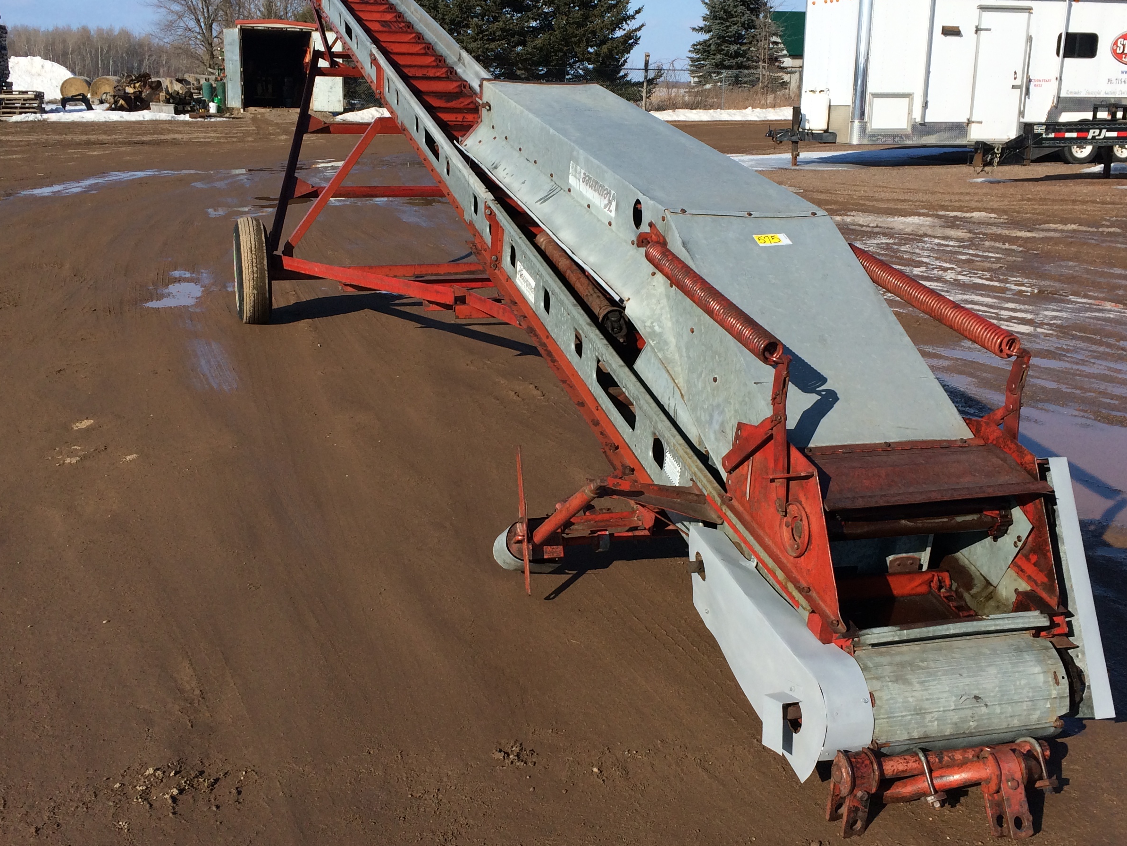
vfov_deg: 35.1
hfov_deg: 45.8
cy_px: 418
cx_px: 579
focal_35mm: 41
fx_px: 1335
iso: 40
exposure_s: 1/2740
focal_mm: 4.12
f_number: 2.2
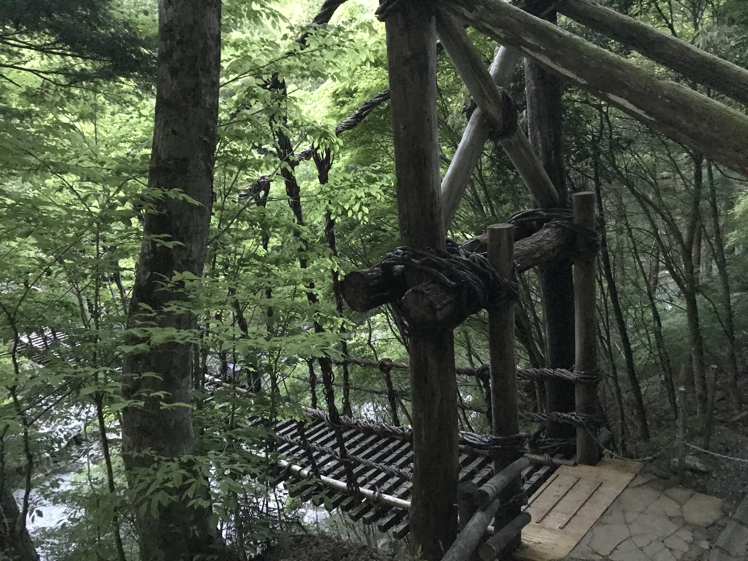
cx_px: 374
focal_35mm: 28
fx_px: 605
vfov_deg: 49.7
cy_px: 280
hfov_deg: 63.4
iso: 125
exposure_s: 1/4
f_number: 1.8
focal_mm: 3.99
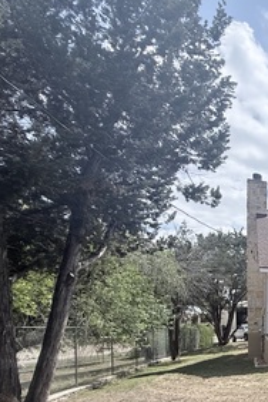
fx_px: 368
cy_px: 324
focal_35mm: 33
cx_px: 432
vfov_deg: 53.3
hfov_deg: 25.5
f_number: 2.2
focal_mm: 2.22
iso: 64
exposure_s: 1/1848
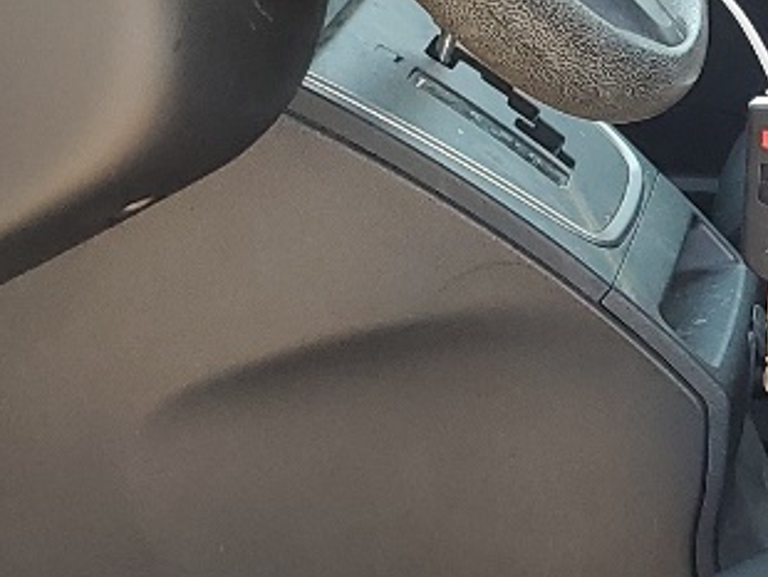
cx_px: 845
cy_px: 196
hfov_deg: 14.4
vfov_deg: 11.1
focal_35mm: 134
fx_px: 2975
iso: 50
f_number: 1.5
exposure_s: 1/233
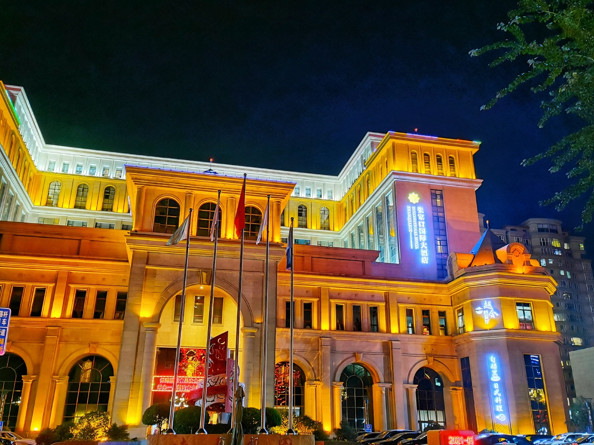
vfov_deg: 42.9
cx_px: 297
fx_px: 566
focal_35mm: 33
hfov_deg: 55.4
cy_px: 222
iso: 125
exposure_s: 6
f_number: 1.9
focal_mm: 6.67
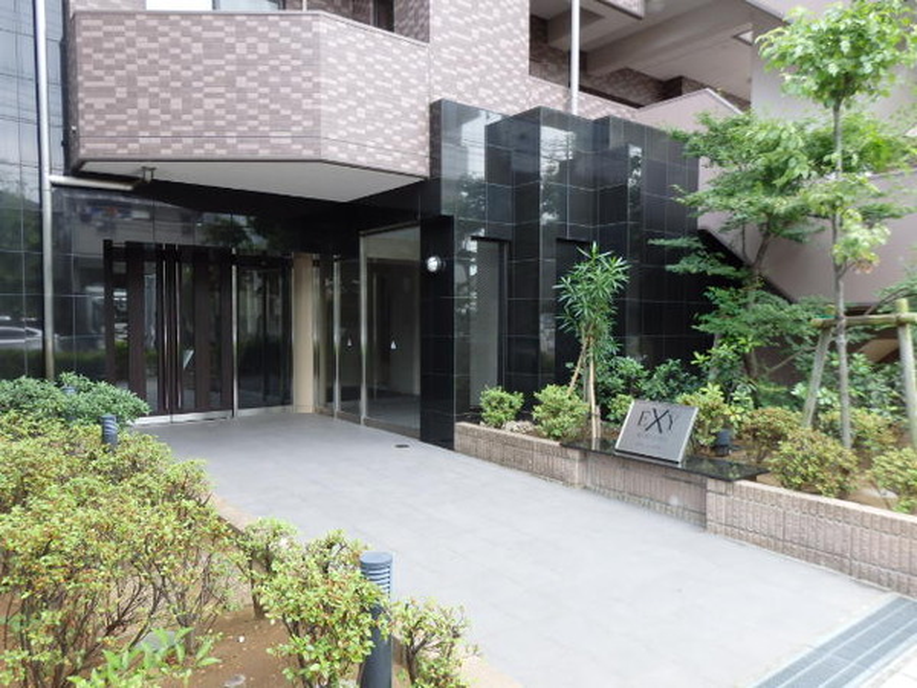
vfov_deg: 54.9
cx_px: 458
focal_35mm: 25
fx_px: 662
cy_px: 344
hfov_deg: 69.4
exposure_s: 1/100
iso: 125
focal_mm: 4.5
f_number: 3
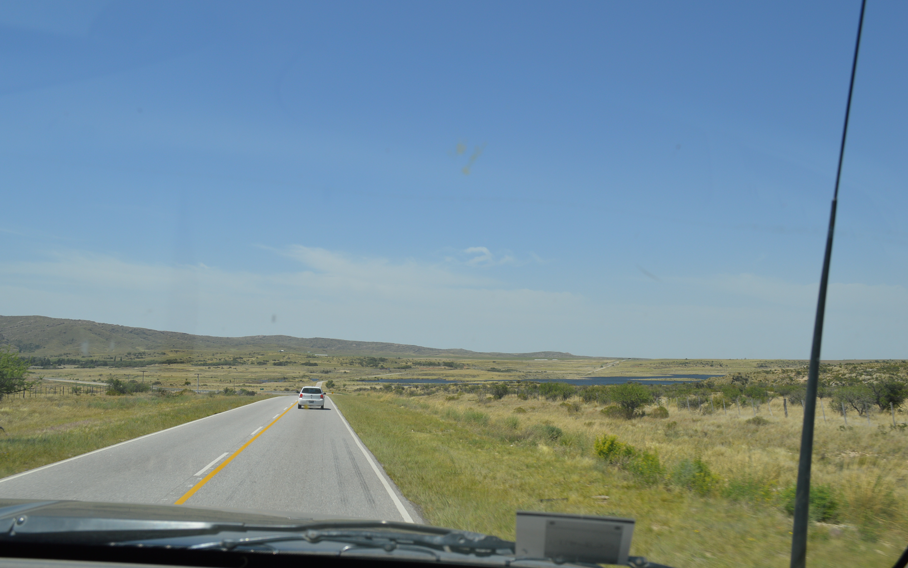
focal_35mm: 35
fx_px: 866
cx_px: 440
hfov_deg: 55.3
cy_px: 273
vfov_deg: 36.3
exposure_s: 1/320
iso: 100
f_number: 9
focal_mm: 22
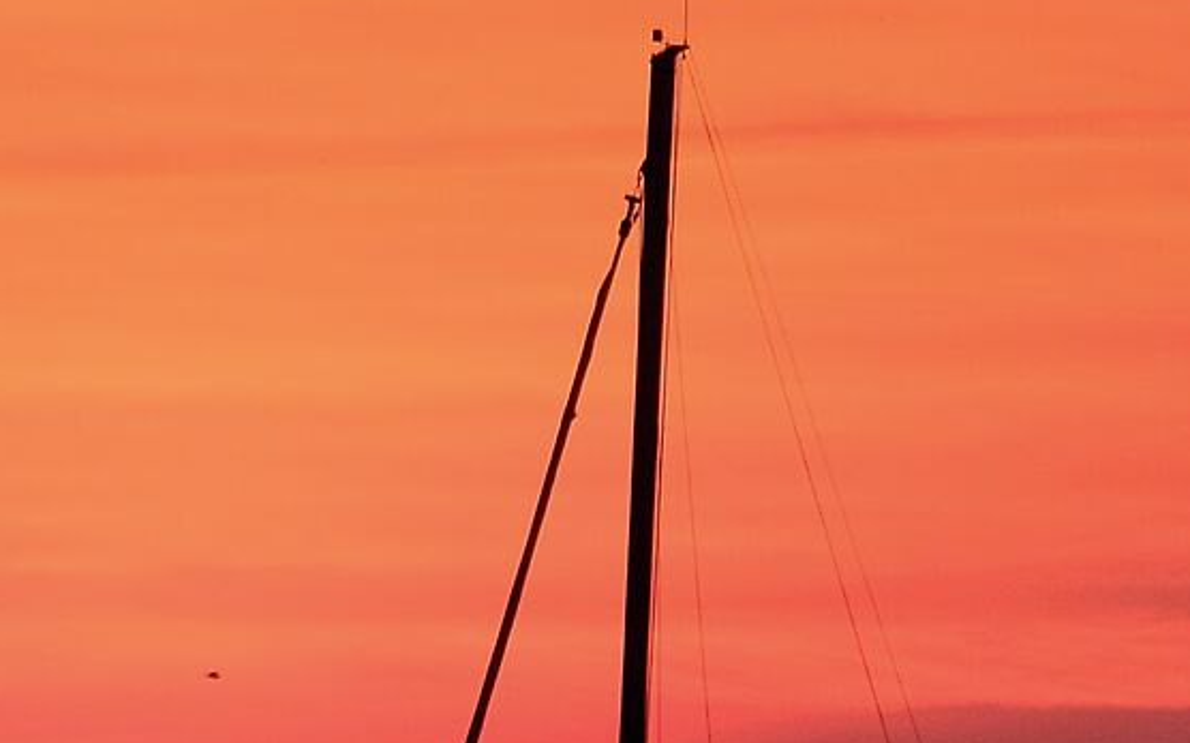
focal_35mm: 1320
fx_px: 42792
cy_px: 1146
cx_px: 24
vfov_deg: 1.0
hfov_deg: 1.6
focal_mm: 200
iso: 800
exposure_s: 1/1000
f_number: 6.4
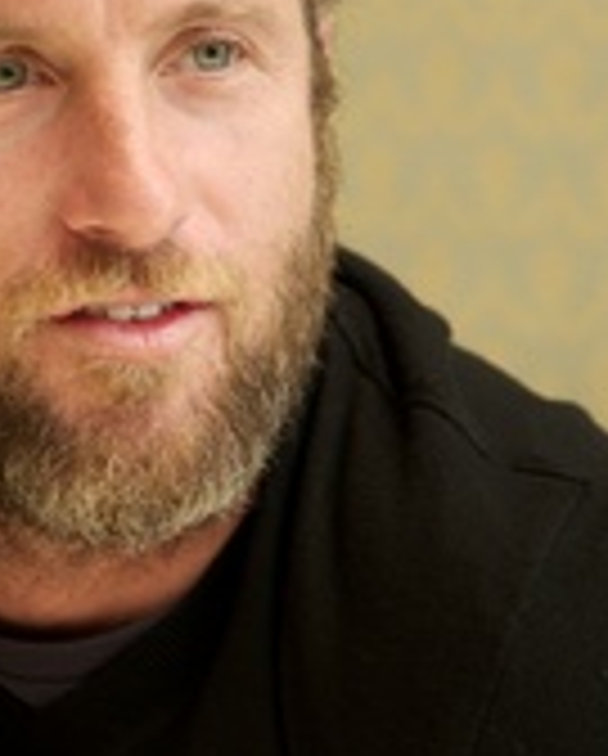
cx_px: 95
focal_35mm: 323
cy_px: 346
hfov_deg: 4.8
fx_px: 7246
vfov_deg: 6.0
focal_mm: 145
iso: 800
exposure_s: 1/60
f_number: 5.6
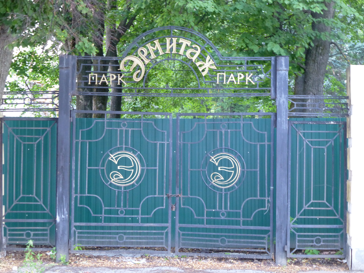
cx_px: 182
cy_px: 136
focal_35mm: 79
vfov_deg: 18.7
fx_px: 831
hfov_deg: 24.7
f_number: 5.1
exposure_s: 1/6
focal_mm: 14.2
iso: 400
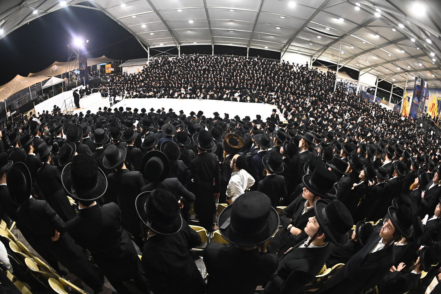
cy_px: 147
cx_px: 220
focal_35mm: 16
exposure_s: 1/250
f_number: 5
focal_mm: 16
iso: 3200
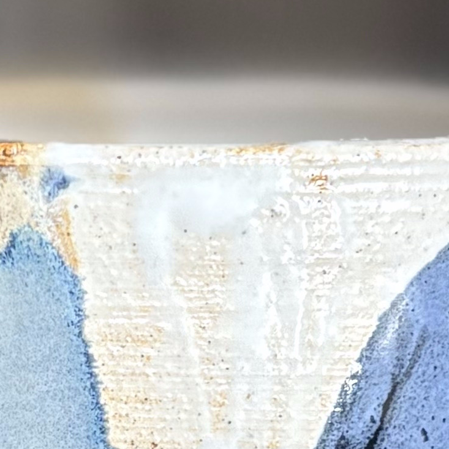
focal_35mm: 179
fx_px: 2627
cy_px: 507
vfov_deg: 9.7
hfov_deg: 9.7
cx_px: -12
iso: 250
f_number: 1.6
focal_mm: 5.96
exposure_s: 1/60
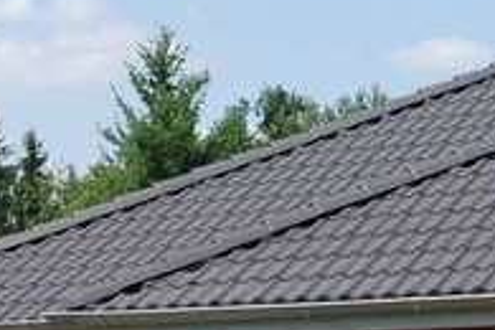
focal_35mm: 208
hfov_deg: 9.9
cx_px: 223
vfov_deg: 6.6
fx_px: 2860
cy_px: 96
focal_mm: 18
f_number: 9
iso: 320
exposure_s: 1/320
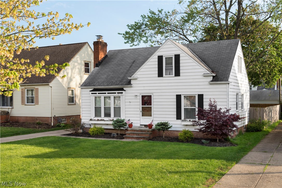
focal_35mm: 32
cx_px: 141
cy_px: 94
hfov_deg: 58.7
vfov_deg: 41.1
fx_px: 251
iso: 200
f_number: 9
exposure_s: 1/200
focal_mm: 32
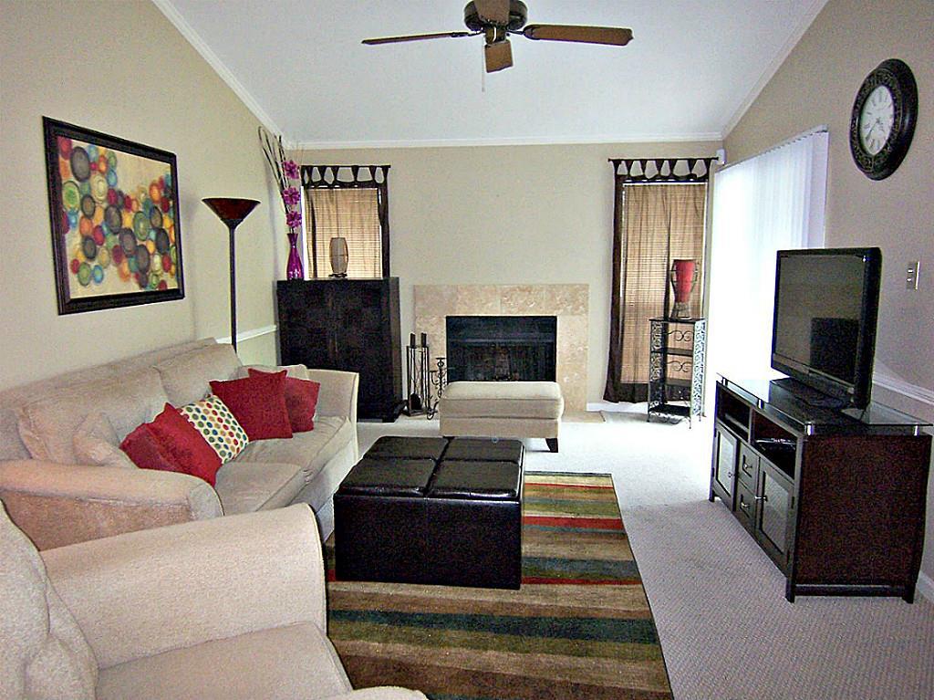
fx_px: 620
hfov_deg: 74.0
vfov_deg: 58.8
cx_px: 467
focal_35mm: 23
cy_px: 350
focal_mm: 3.8
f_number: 2.8
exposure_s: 1/30
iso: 200
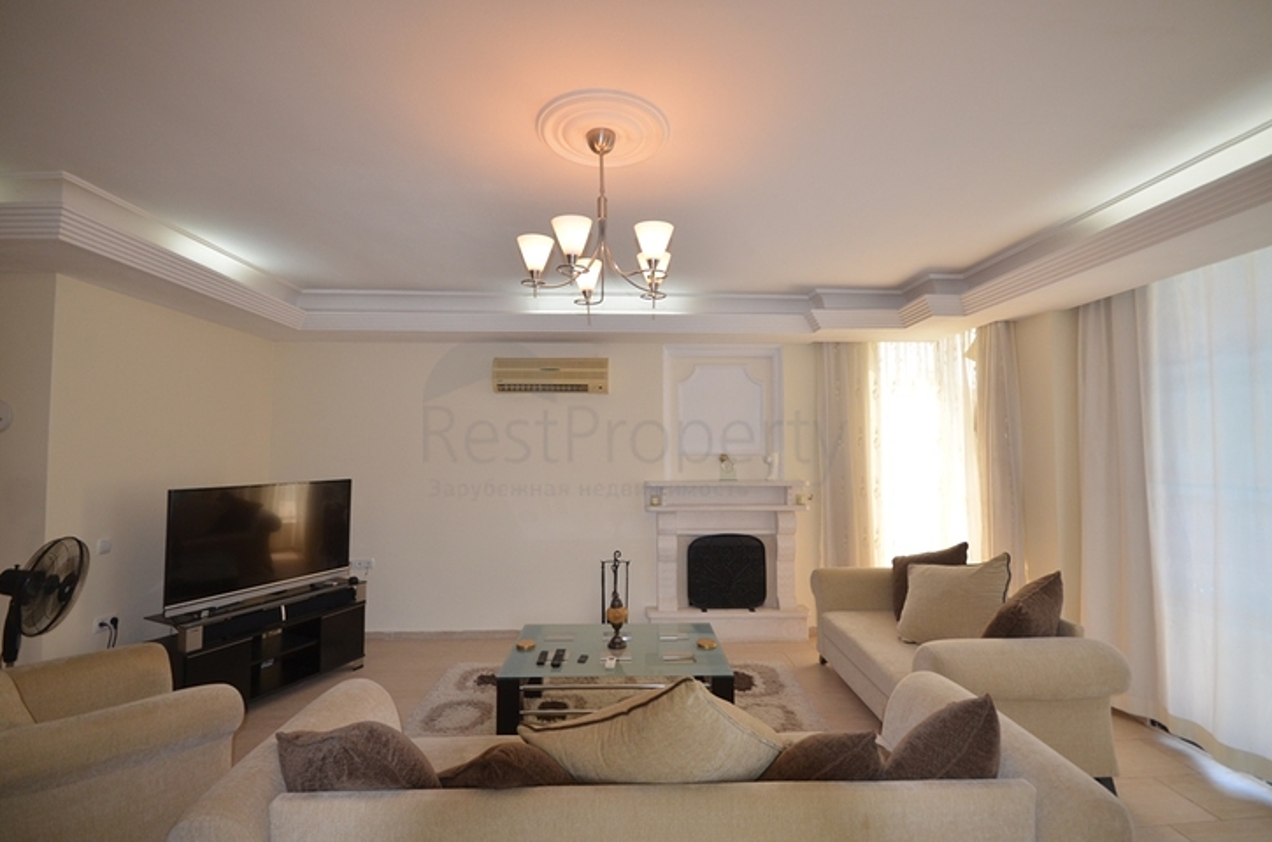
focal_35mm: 15
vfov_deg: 77.1
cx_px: 636
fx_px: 529
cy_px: 421
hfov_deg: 100.5
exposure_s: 1/80
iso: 400
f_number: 7.1
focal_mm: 10
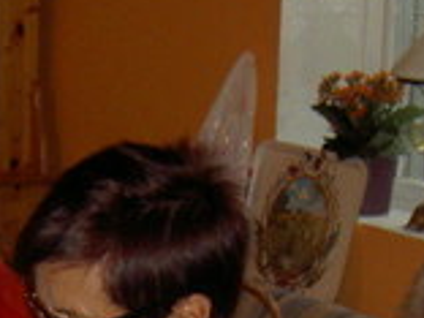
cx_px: 57
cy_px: 434
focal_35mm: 175
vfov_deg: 8.3
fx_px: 2144
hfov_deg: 11.2
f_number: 2.8
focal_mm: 8
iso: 200
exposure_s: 1/60
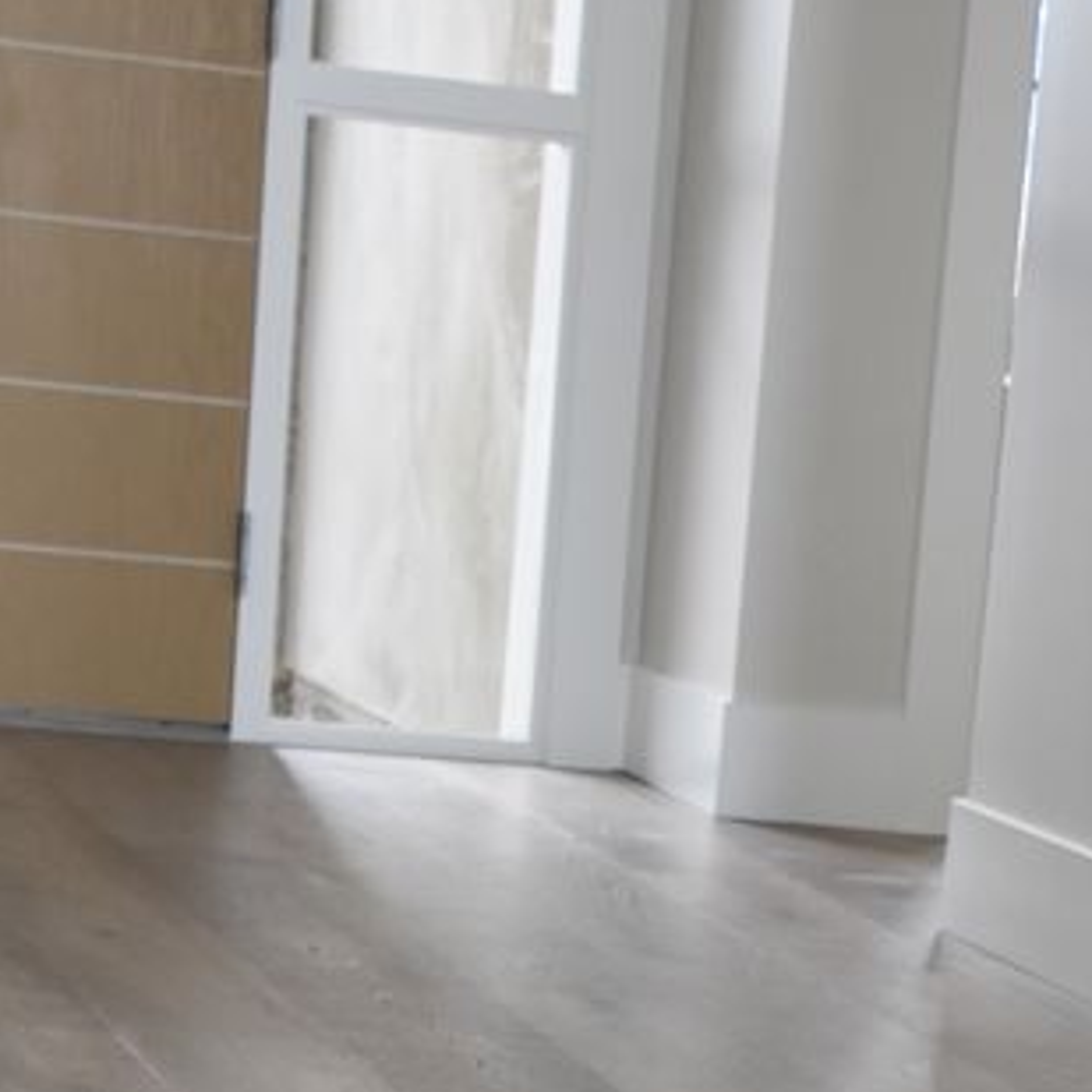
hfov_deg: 11.0
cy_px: 1440
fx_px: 5568
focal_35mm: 156
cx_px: 1219
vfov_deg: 10.9
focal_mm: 28
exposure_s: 1/160
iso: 800
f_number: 6.3
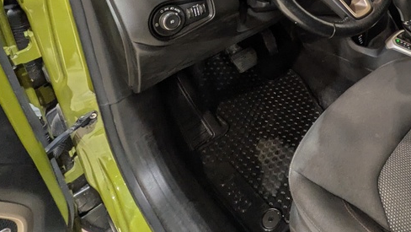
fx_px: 349
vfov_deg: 32.6
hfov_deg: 55.7
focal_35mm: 32
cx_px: 341
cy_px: -18
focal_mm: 1.83
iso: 84
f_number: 2.2
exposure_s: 1/40
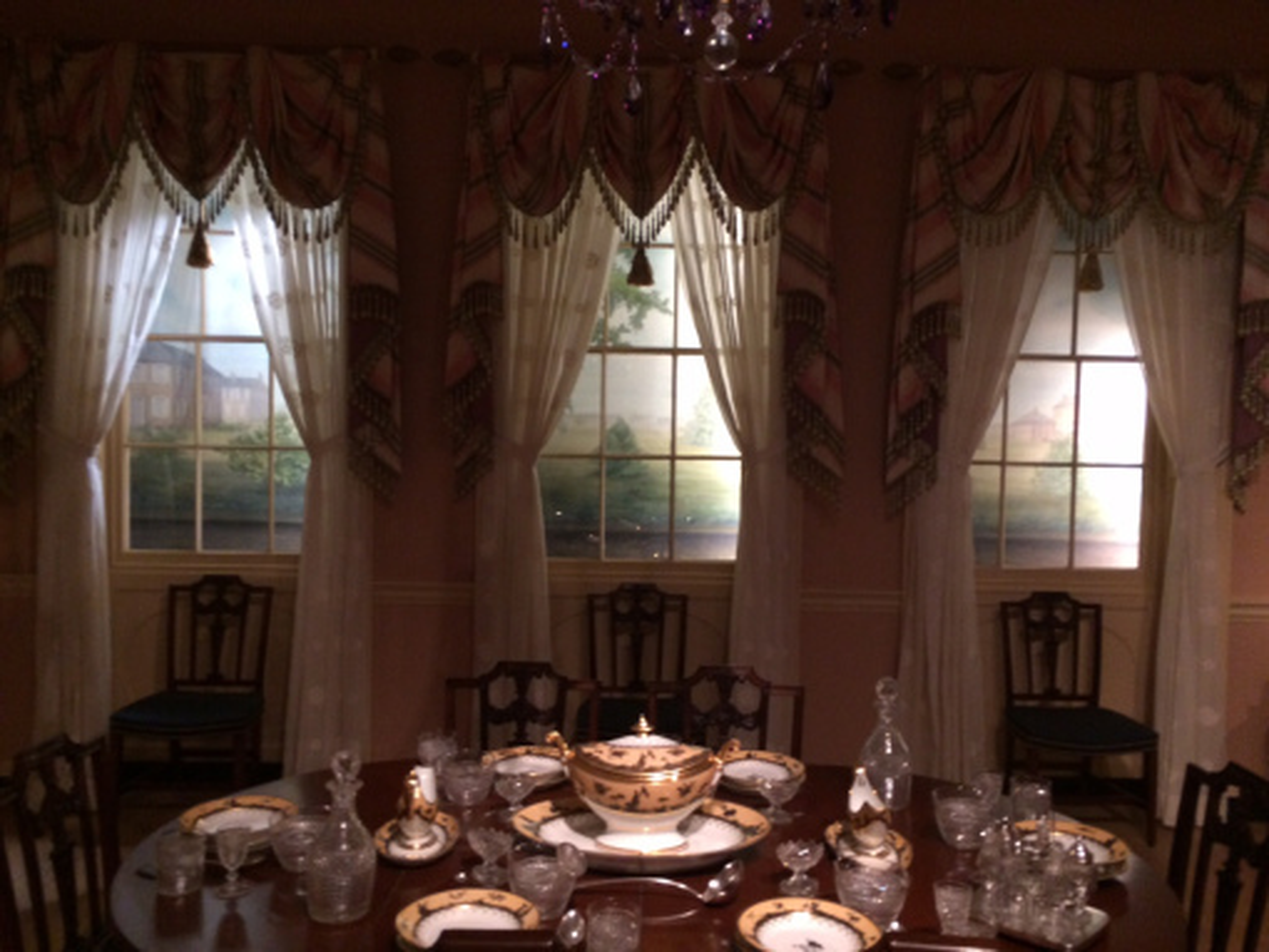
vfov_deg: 46.8
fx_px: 1100
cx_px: 634
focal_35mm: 30
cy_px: 476
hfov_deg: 59.9
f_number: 2.2
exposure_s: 1/15
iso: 320
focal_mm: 4.12
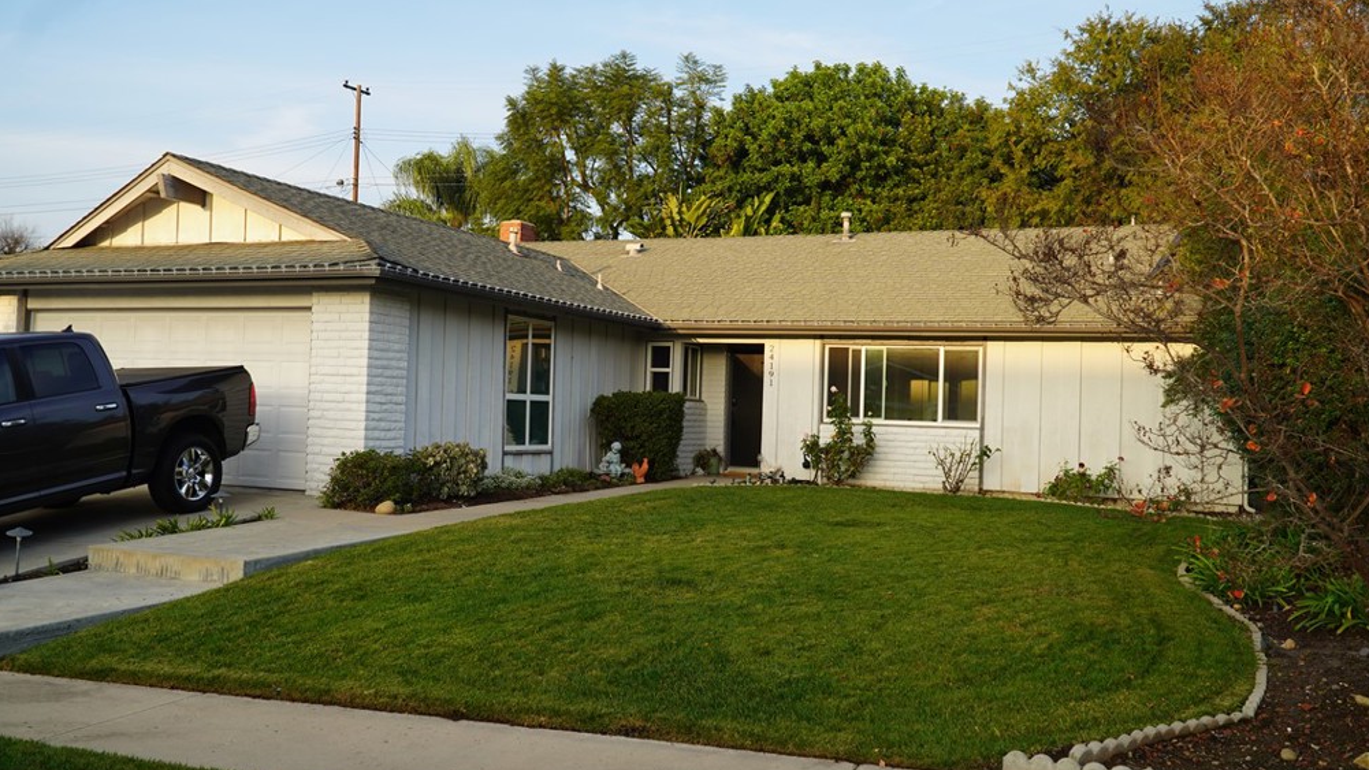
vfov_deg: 38.9
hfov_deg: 64.3
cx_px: 676
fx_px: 1089
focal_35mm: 30
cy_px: 377
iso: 100
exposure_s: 1/160
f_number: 5
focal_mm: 19
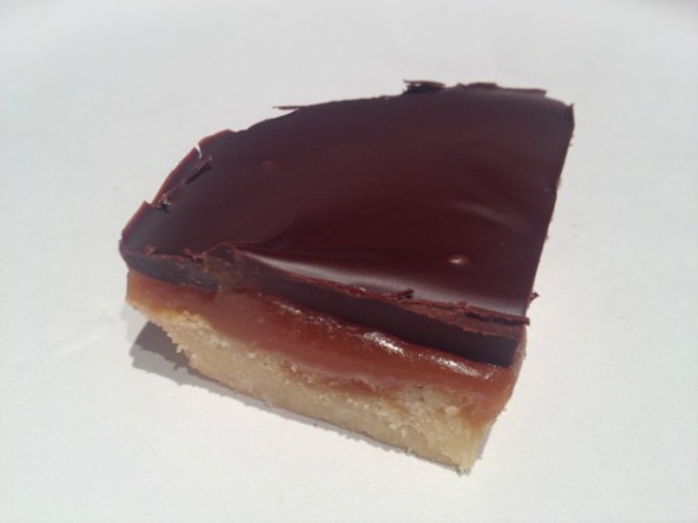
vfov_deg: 40.7
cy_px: 262
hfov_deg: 52.6
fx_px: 706
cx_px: 349
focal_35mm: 35
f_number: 2.4
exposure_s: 1/24
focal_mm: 4.28
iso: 80
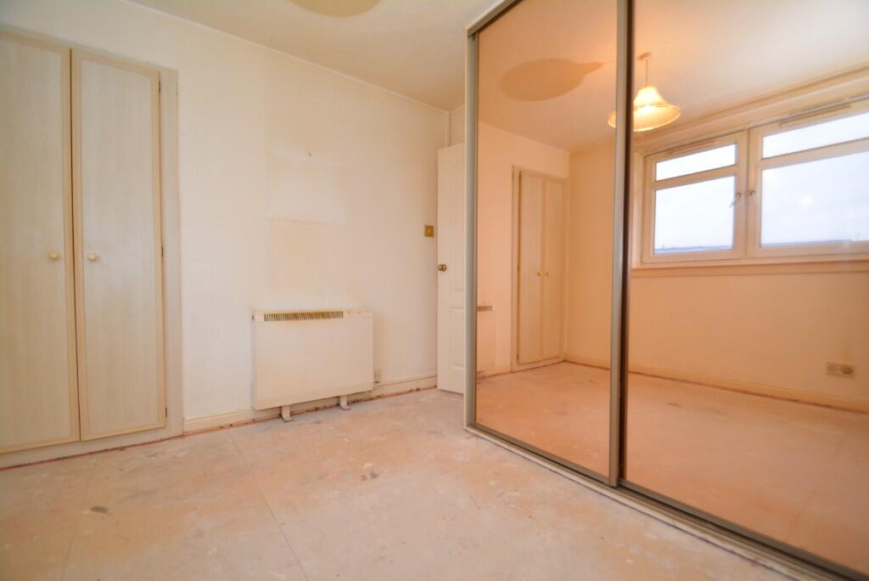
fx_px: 362
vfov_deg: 77.4
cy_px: 290
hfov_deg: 100.4
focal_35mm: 15
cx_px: 434
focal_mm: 10
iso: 900
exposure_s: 1/60
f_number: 4
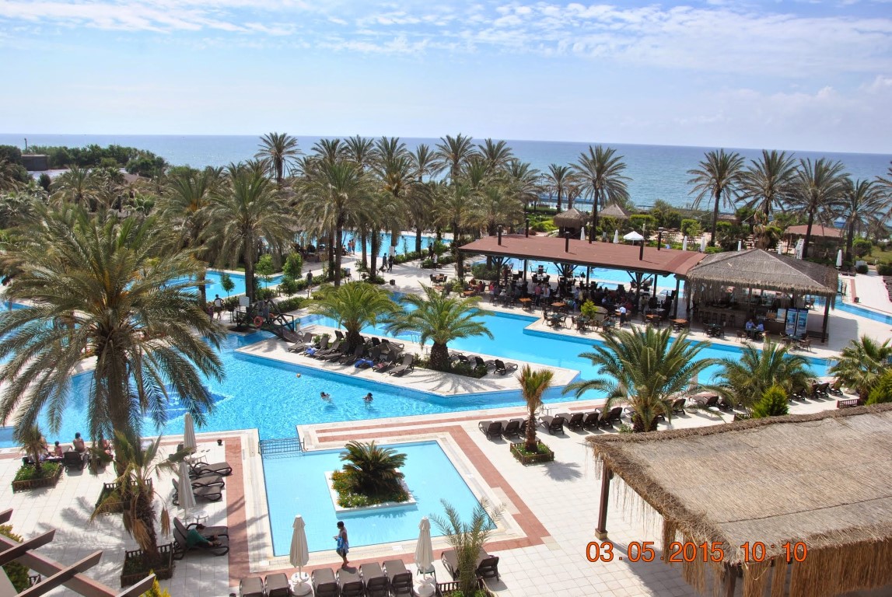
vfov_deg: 48.1
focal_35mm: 27
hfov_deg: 67.3
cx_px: 446
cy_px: 298
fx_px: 670
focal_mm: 18
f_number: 8
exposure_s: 1/250
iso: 100
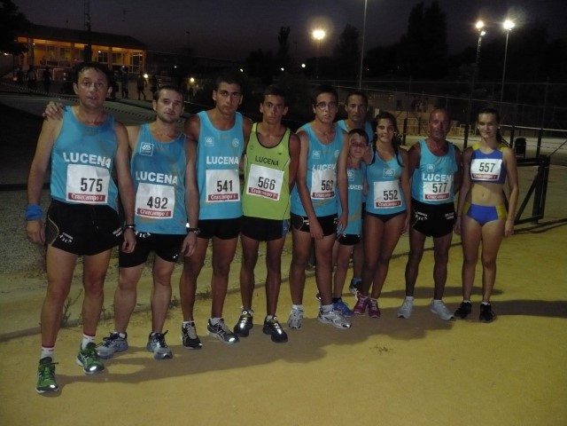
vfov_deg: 40.7
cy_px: 213
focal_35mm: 35
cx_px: 284
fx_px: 573
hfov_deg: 52.6
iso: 320
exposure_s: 1/30
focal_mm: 5.8
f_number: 2.8
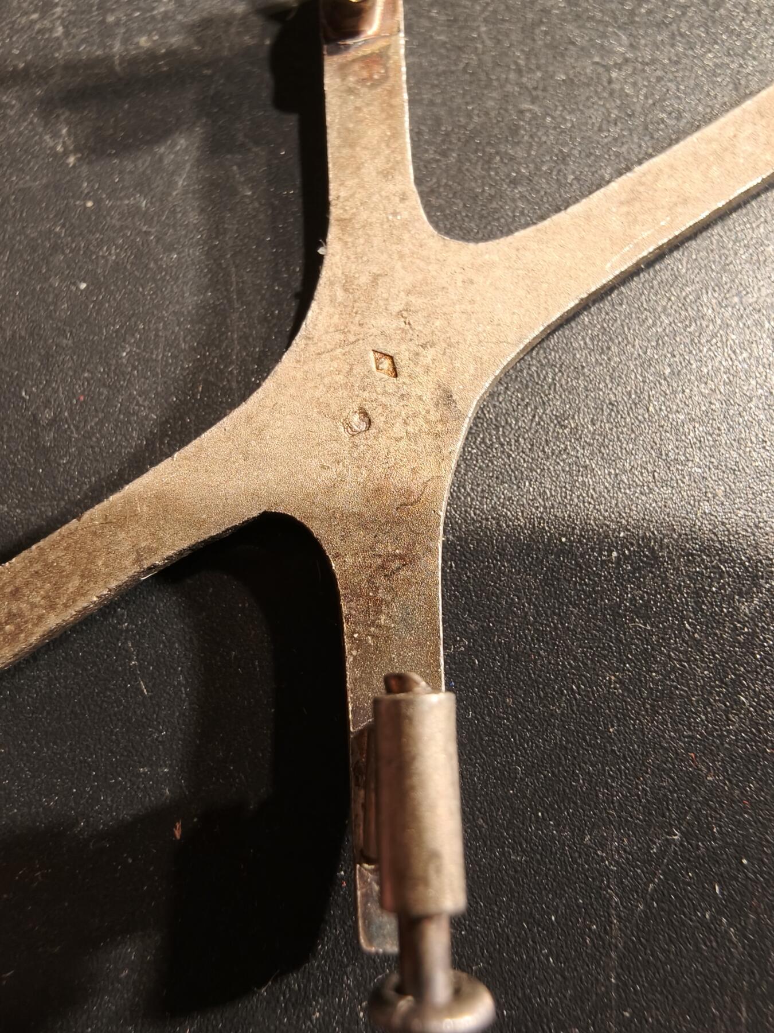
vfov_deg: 73.9
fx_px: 686
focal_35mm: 23
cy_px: 516
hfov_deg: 58.9
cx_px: 387
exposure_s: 1/50
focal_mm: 2.32
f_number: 2
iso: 160
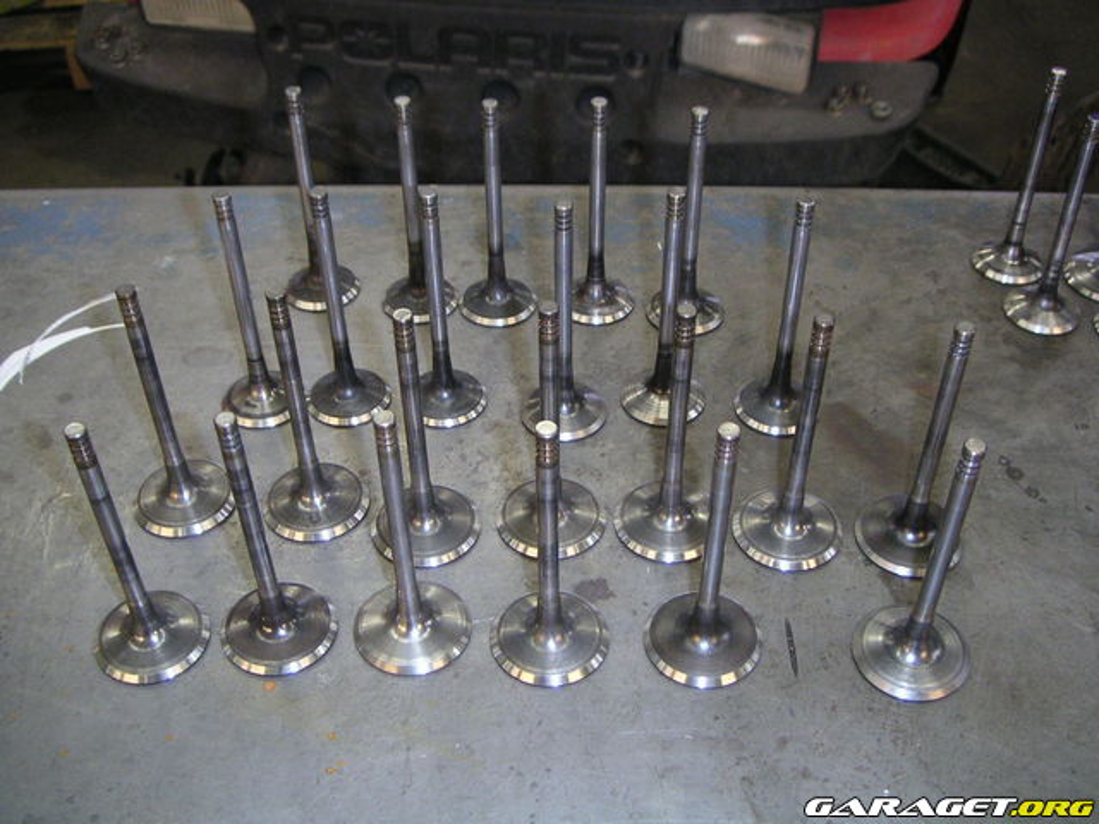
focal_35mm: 38
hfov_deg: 49.0
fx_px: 1206
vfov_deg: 37.7
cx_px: 550
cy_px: 412
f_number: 2.8
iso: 160
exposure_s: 1/45
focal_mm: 6
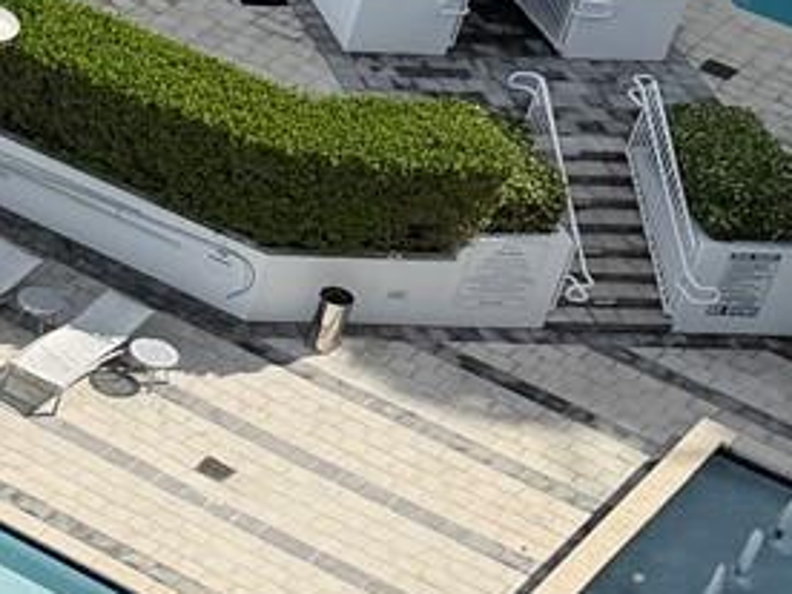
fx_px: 3180
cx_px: -1059
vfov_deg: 10.7
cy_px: 218
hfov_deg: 11.8
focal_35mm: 139
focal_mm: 6.76
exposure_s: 1/8130
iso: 80
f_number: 1.78
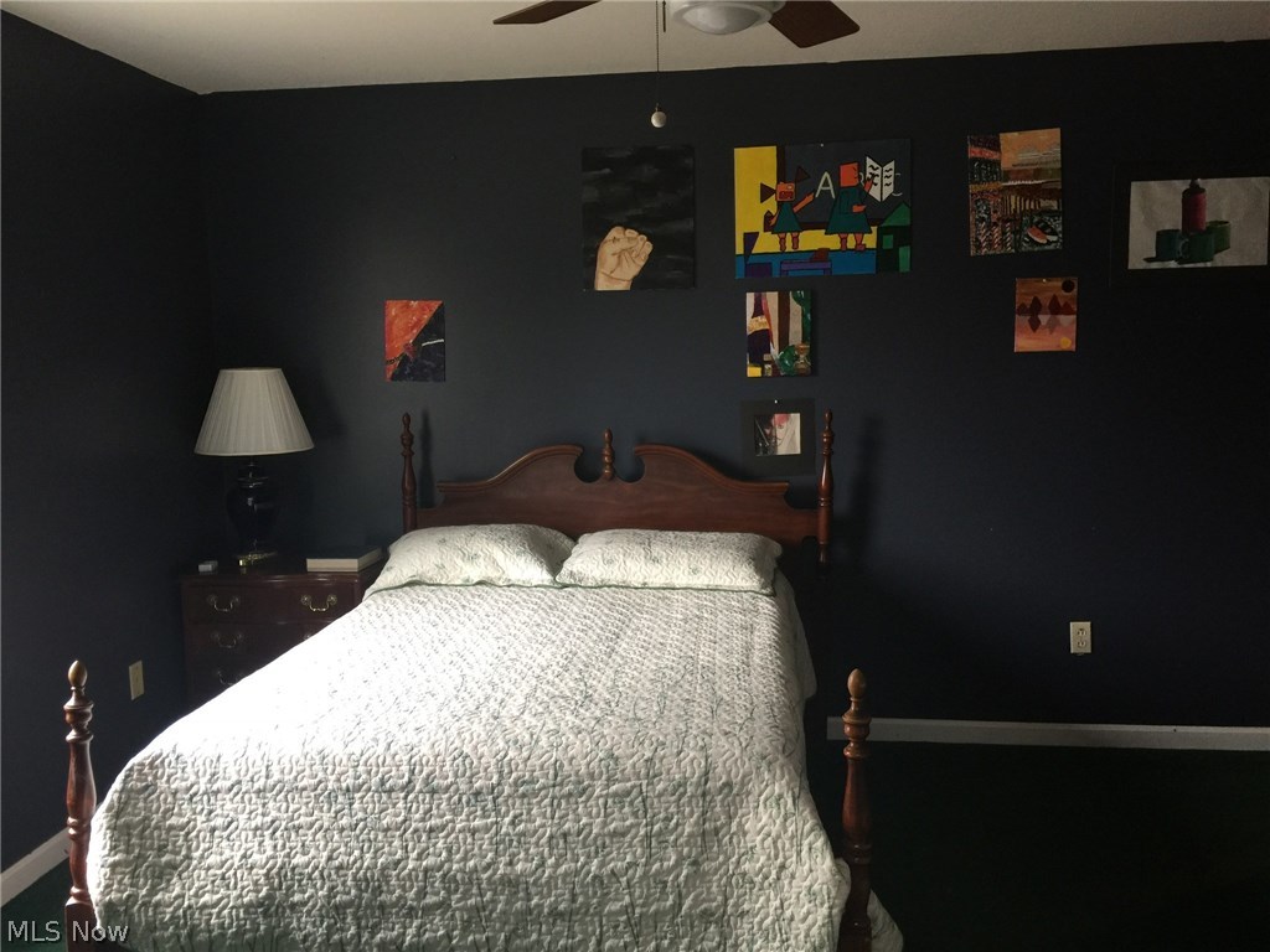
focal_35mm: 29
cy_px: 476
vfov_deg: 48.2
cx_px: 635
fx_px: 1064
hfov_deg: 61.7
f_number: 2.2
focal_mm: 4.15
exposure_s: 1/15
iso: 50
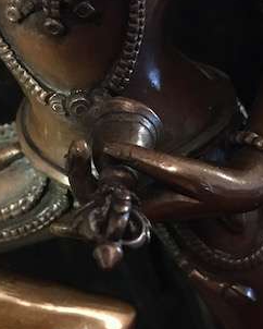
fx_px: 583
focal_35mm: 60
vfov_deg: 31.4
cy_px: 167
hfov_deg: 25.4
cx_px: 112
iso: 1000
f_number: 2.2
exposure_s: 1/17
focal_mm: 4.15
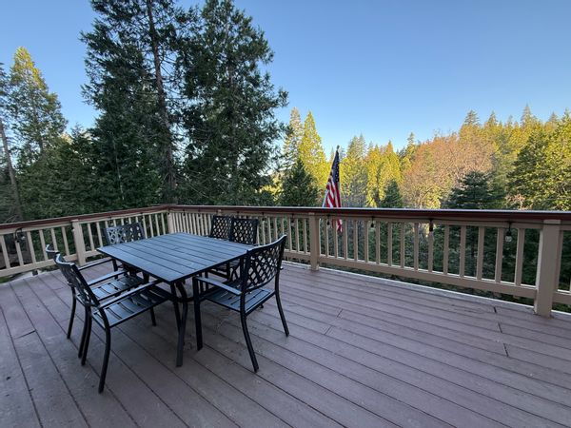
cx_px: 286
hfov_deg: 102.1
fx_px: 231
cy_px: 214
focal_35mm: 14
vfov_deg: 85.7
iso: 64
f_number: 2.2
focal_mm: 2.22
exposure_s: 1/160
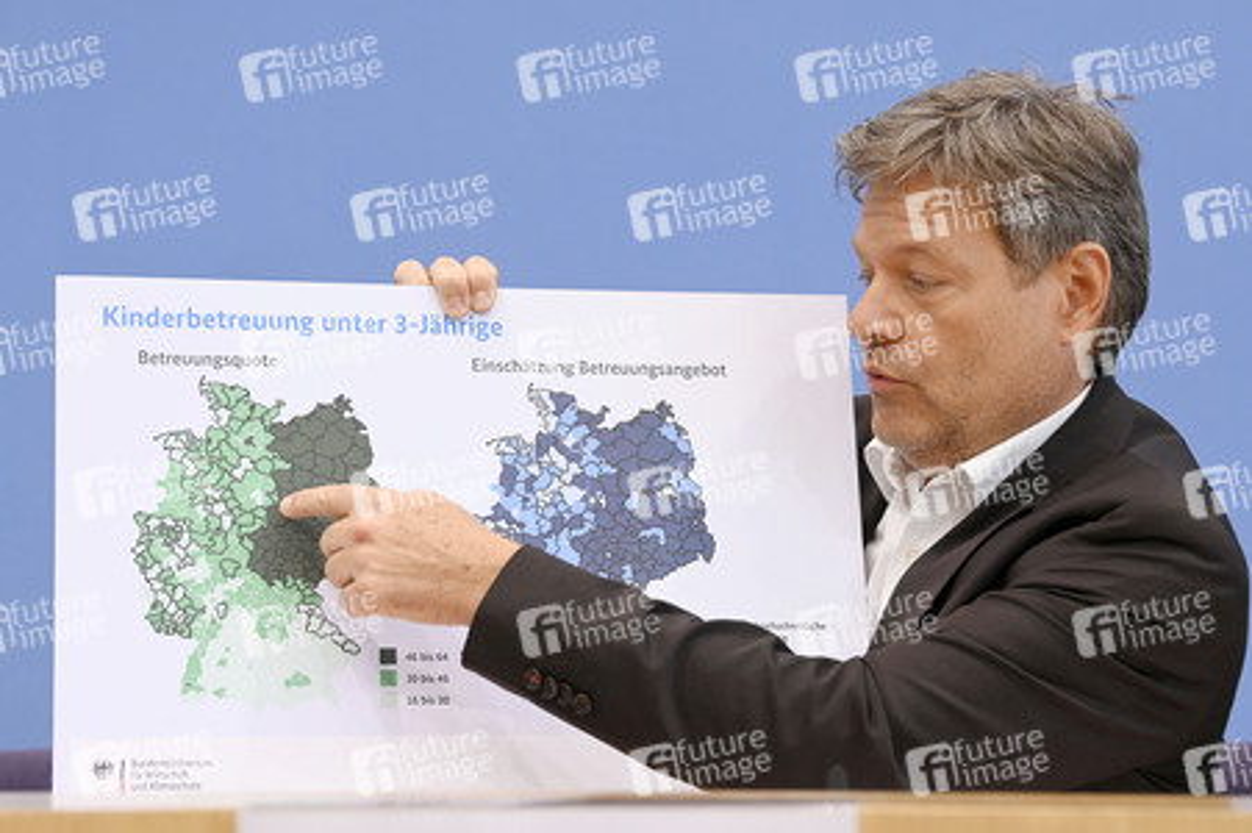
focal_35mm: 98
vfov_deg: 13.9
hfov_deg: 20.8
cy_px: 416
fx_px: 3406
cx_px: 626
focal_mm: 98
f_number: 5.6
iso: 3200
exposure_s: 1/500
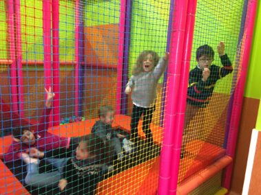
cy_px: 98
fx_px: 219
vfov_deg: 48.2
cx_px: 130
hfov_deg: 61.7
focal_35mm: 29
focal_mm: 4.15
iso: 200
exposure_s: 1/17
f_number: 2.2
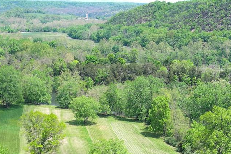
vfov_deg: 14.1
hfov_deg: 21.6
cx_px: 47
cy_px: 200
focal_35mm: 93
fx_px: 597
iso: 100
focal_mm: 10.57
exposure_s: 1/567
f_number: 2.8
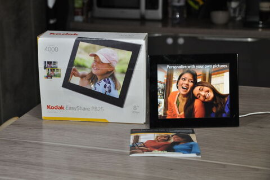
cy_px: 90
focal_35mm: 69
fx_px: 517
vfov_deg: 19.7
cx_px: 135
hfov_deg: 29.3
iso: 800
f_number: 4.8
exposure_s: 1/60
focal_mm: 46
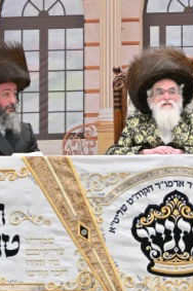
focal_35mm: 380
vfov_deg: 5.4
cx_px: 177
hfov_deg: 3.6
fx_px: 3063
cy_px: -173
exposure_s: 1/250
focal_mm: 70
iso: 160
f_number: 2.8
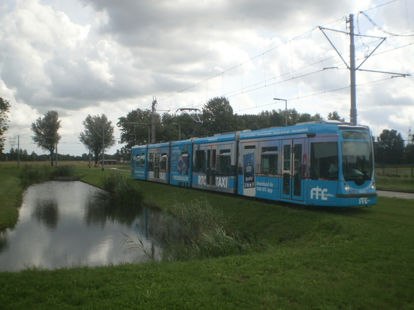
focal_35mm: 36
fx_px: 431
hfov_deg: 51.4
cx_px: 207
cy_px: 155
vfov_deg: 39.7
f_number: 4.6
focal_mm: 6.3
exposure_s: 1/800
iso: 100
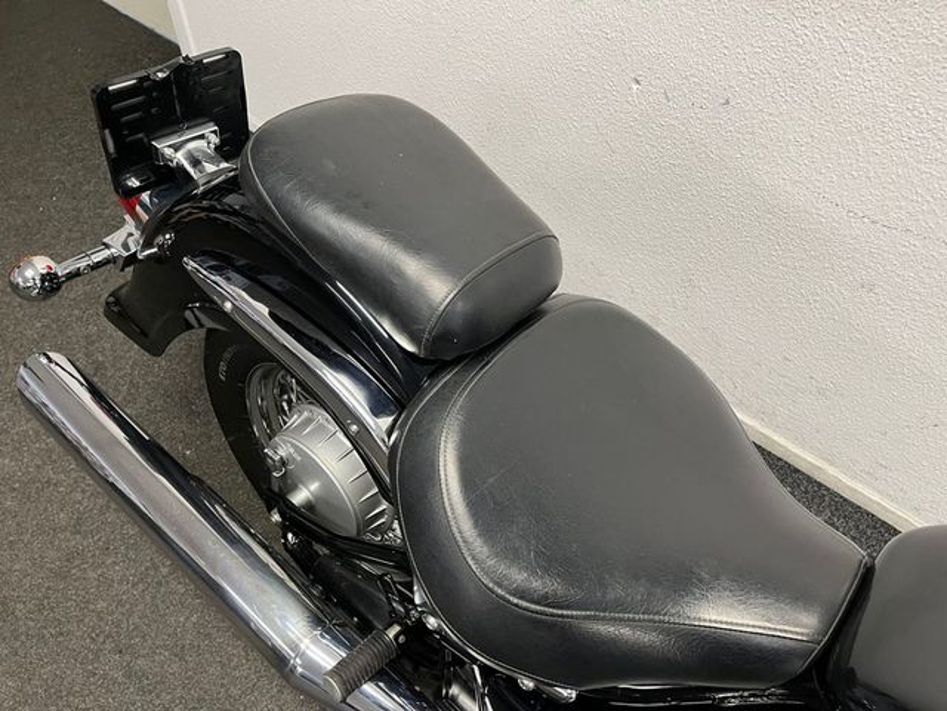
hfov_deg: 67.3
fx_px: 711
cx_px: 474
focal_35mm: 26
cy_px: 356
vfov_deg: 53.1
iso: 125
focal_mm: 5.1
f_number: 1.6
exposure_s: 1/50
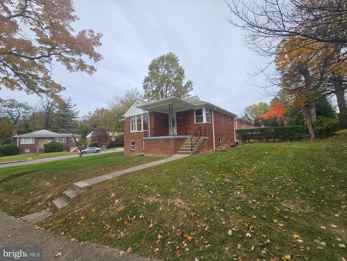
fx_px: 130
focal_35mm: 13
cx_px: 174
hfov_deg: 106.2
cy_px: 130
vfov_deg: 89.9
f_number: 2.2
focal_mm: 2.2
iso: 50
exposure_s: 1/528
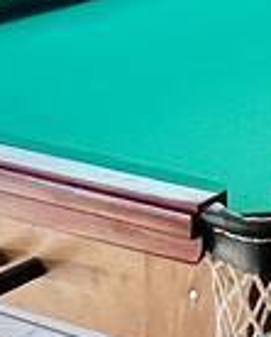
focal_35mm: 132
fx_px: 1319
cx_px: 344
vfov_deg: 13.3
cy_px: -247
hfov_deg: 11.4
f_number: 1.8
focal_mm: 1.57
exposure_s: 1/120
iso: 125
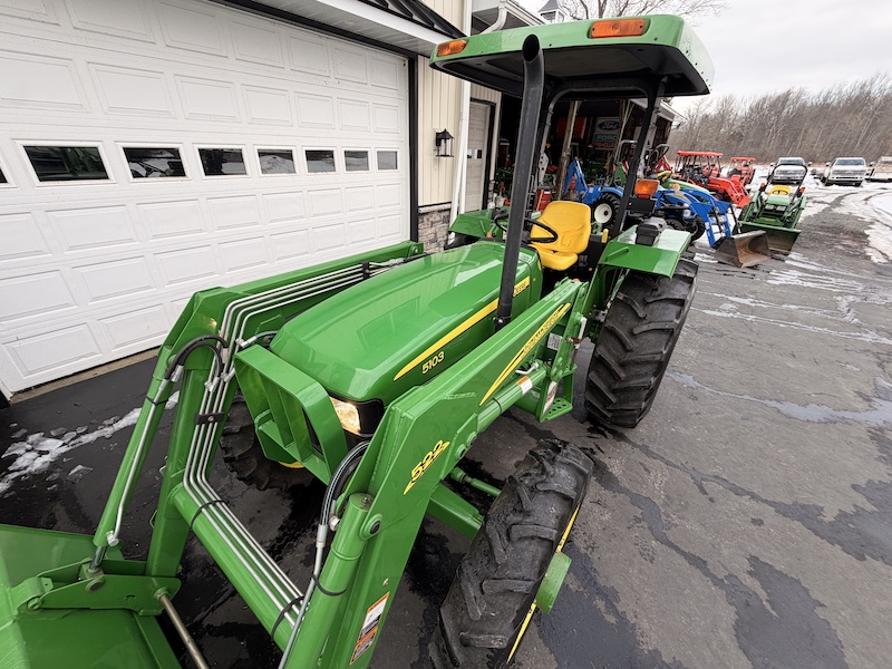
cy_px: 334
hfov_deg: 102.1
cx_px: 446
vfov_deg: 85.7
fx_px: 361
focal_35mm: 14
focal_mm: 2.22
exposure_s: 1/494
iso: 64
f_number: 2.2
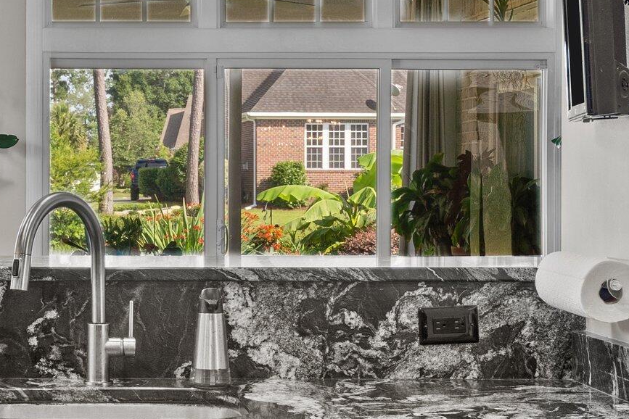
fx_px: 1485
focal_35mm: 85
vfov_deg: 16.1
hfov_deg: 23.3
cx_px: 70
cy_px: 184
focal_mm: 24
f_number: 7.1
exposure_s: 1/2.5
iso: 160
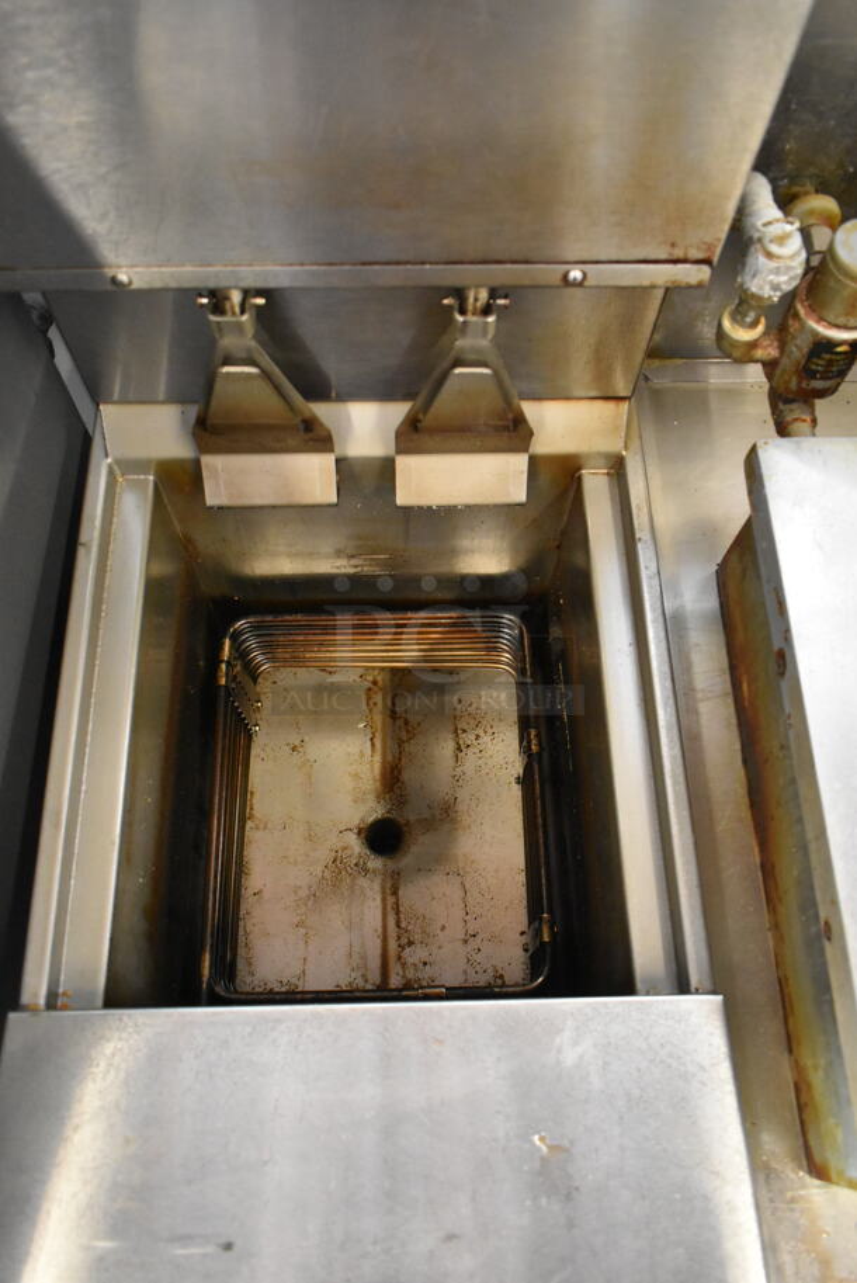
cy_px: 642
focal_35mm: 27
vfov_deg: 67.3
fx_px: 963
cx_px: 428
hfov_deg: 48.0
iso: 4500
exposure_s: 1/125
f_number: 3.5
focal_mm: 18
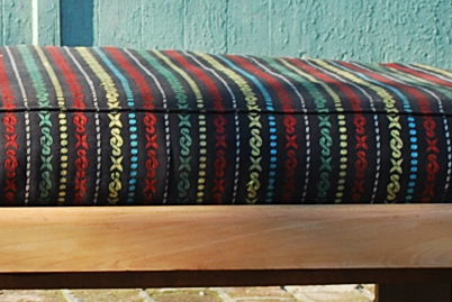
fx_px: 2363
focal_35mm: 188
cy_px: 196
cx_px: 36
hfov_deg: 10.9
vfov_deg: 7.3
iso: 180
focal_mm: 26
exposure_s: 1/125
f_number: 5.6
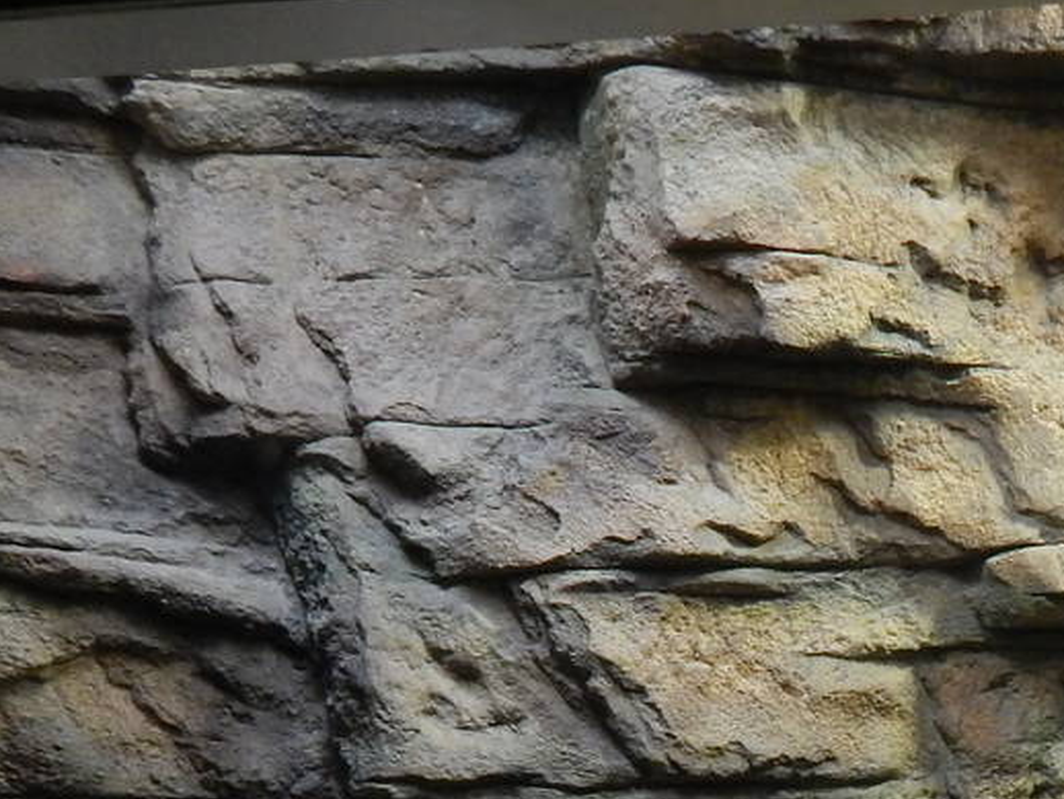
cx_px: 1111
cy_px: 1045
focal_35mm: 71
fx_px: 2183
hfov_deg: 25.7
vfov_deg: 19.1
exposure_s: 1/30
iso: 320
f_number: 3
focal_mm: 4
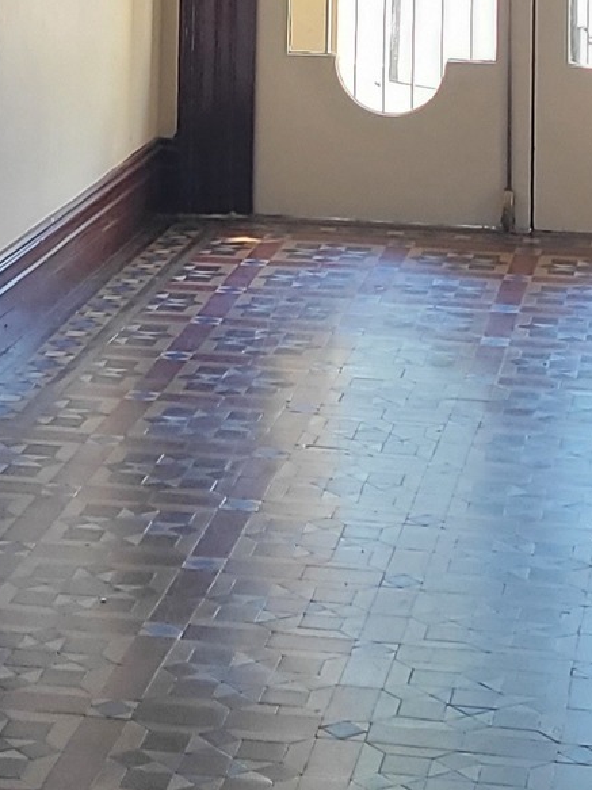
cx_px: 264
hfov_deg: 12.4
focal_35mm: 119
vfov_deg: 15.0
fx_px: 2714
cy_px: -503
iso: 160
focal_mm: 5.4
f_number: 1.8
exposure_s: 1/100
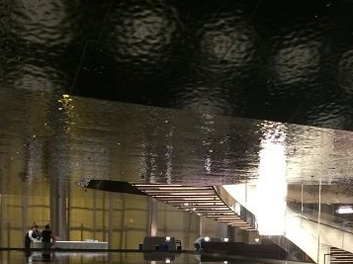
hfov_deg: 30.7
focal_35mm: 61
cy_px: 269
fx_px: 621
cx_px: 297
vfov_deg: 22.9
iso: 250
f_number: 2.2
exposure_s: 1/24
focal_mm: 4.15
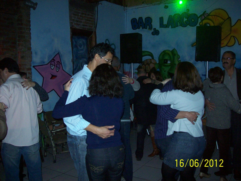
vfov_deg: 39.7
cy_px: 90
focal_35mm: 36
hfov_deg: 51.4
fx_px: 251
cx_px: 120
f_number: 2.7
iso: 200
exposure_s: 1/64
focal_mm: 6
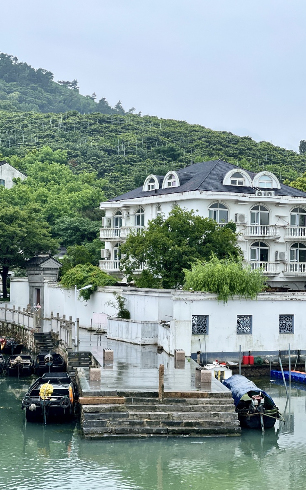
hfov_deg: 19.1
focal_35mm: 68
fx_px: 907
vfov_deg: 30.2
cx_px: 153
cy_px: 245
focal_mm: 7.5
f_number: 2.2
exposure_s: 1/438
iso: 20
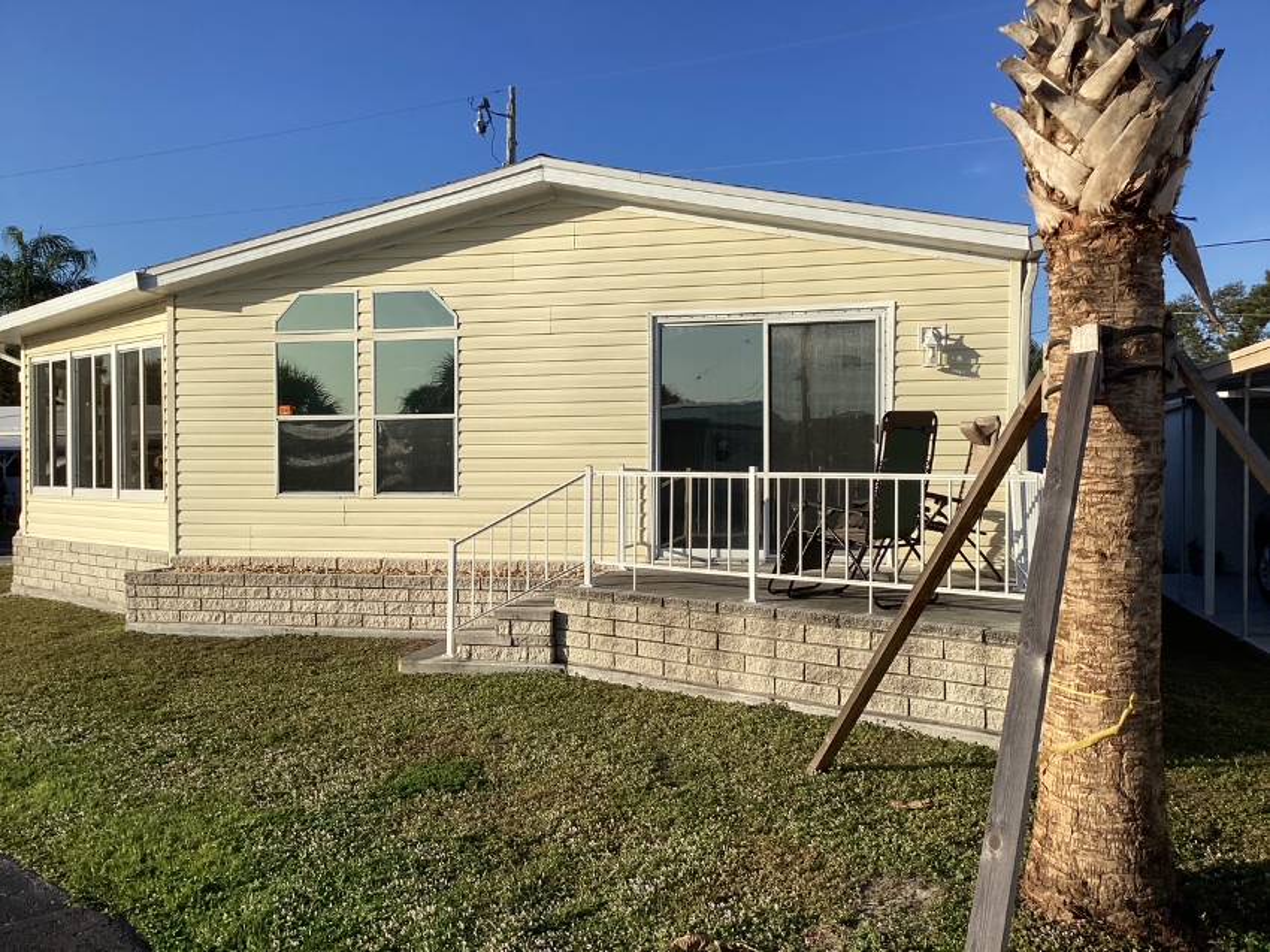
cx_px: 635
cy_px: 476
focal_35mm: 31
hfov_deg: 58.4
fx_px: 1137
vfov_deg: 45.4
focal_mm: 3.3
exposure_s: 1/1773
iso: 25
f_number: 2.4
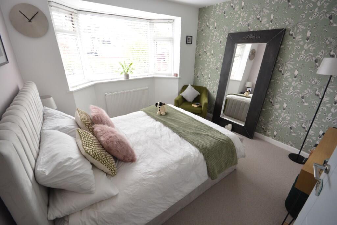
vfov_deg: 77.3
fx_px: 140
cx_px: 168
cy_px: 112
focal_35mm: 15
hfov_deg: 100.4
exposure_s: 1/15
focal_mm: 10
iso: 400
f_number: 8
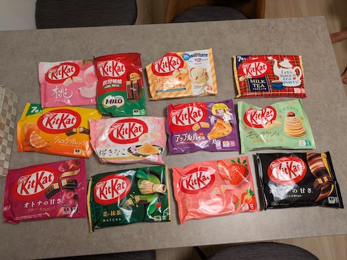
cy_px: 130
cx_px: 174
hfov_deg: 69.4
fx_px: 251
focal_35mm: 25
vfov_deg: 54.9
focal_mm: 5.43
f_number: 1.89
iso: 58
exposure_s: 1/25
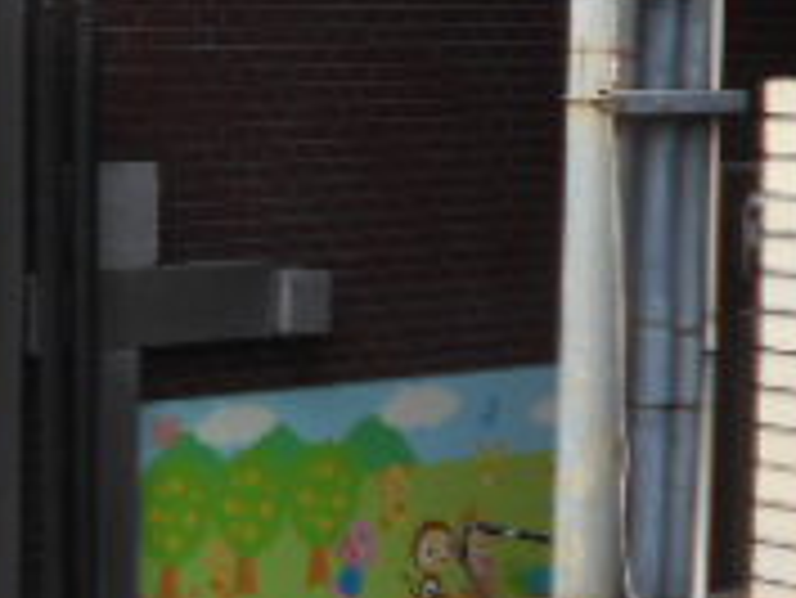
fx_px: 3659
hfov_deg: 11.8
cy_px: 18
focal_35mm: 159
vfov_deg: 9.3
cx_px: -423
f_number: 4.2
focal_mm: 7.7
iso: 80
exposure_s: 1/125
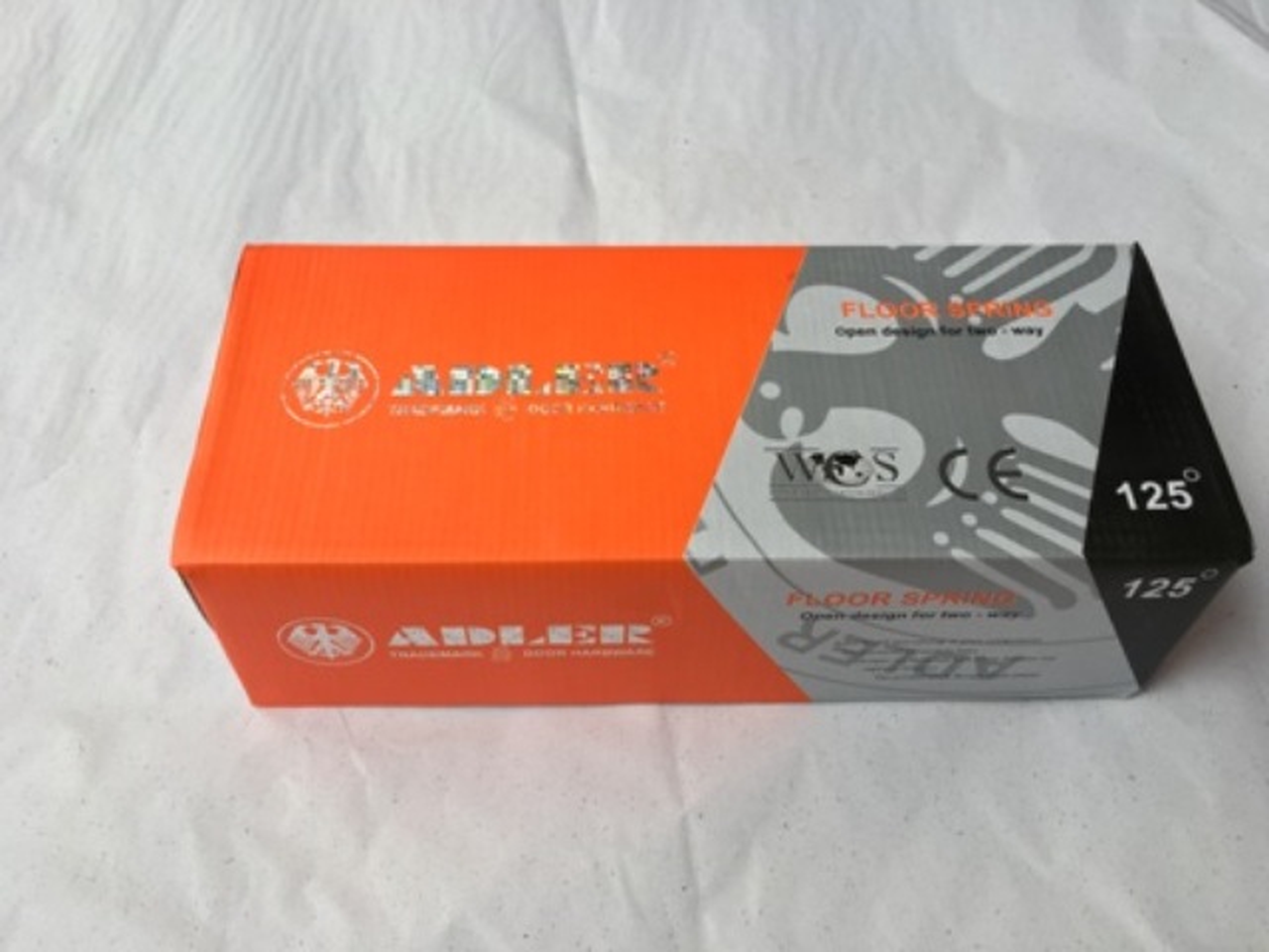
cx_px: 634
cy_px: 476
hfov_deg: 61.7
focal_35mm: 29
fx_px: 1063
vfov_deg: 48.2
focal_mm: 4.15
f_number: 2.2
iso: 25
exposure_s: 1/116
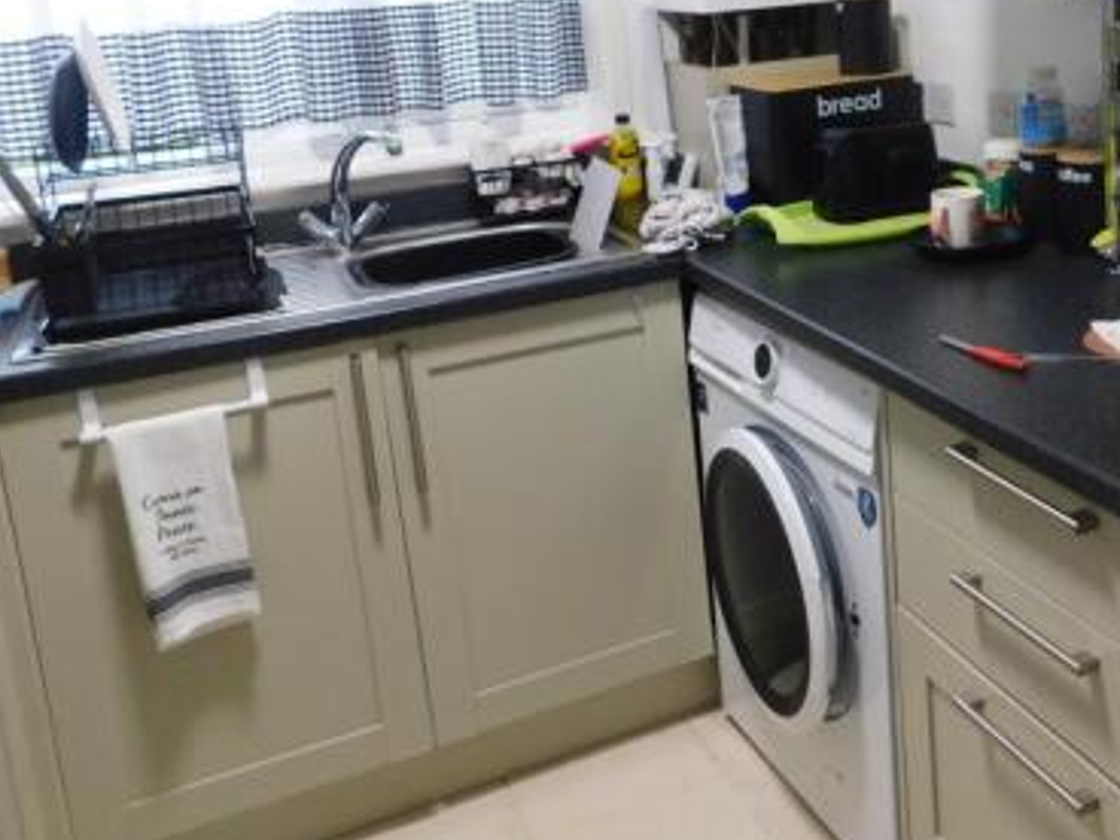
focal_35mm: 38
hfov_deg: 46.9
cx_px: 863
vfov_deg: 36.6
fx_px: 1229
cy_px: 184
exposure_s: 1/30
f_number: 3
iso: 220
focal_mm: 4.1
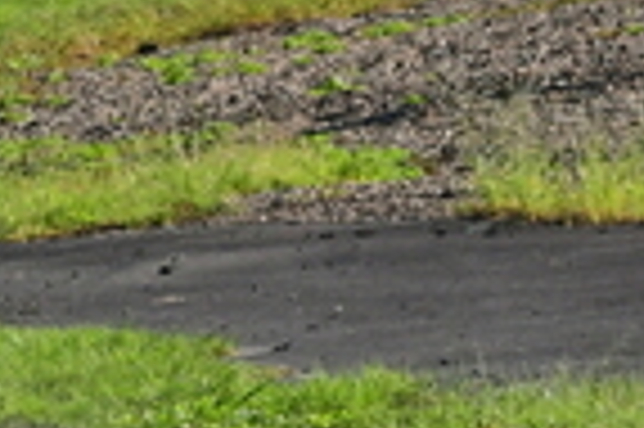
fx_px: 31484
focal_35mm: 1762
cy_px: 327
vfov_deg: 0.8
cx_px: -599
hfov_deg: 1.2
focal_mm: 210
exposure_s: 1/640
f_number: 11
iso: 500
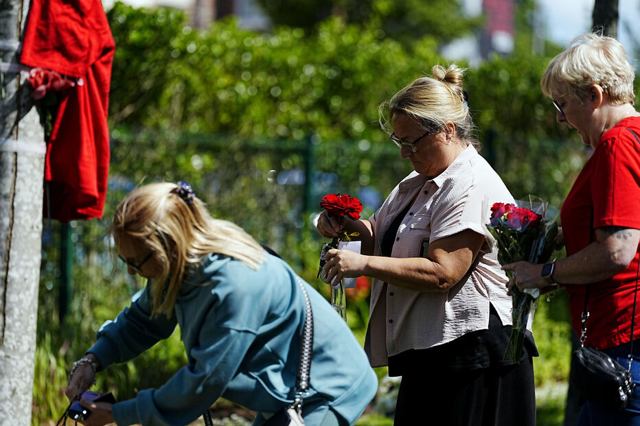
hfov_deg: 10.9
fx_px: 3341
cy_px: 213
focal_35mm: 188
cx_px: 320
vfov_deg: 7.3
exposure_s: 1/4000
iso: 250
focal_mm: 188
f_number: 3.2
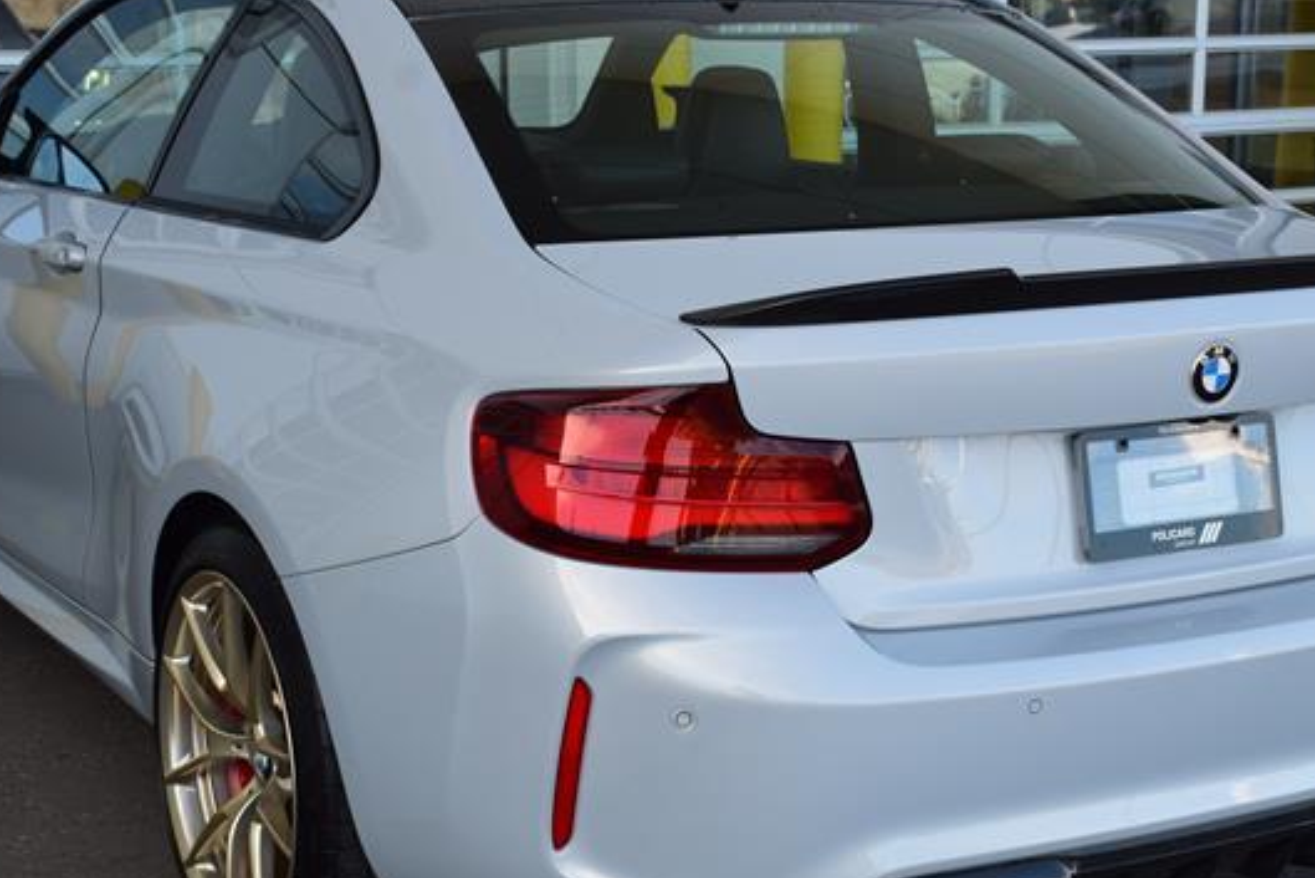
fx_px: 2484
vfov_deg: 20.0
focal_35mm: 68
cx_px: 679
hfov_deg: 29.6
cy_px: 521
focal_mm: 30
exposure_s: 1/160
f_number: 9
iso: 400
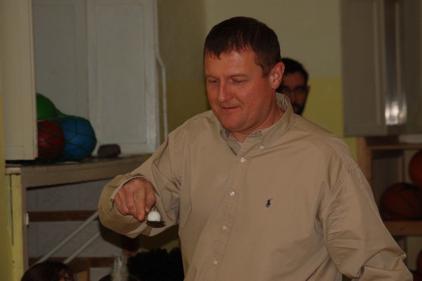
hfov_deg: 13.7
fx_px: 1757
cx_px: 211
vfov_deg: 9.1
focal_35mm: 150
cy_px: 140
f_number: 5.6
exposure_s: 1/125
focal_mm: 100
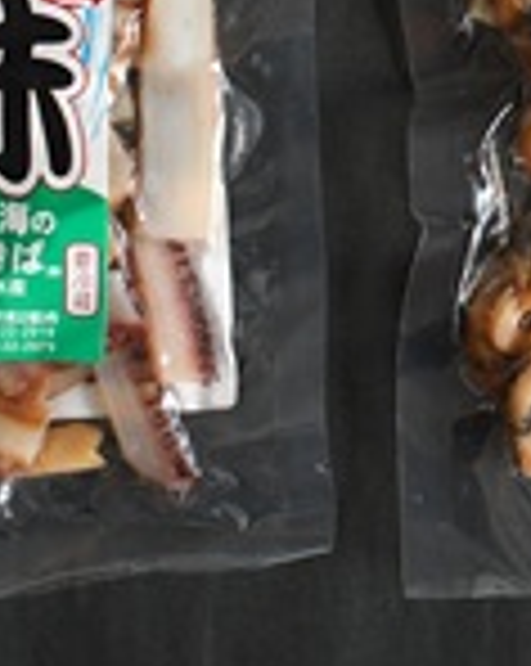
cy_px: 40
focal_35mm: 132
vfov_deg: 14.4
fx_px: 2598
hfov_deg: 11.4
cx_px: 693
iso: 1000
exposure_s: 1/80
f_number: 4.5
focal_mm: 27
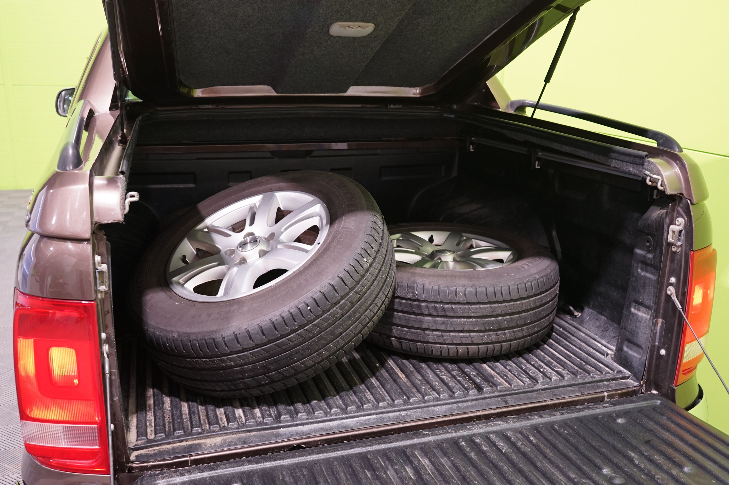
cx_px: 364
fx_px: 647
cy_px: 242
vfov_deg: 41.0
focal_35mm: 32
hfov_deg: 58.8
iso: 1250
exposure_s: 1/15
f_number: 5
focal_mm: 32
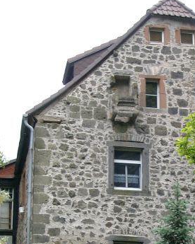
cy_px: 197
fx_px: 866
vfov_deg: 15.9
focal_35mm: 120
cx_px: 155
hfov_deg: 12.8
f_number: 4
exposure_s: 1/173
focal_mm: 11.05
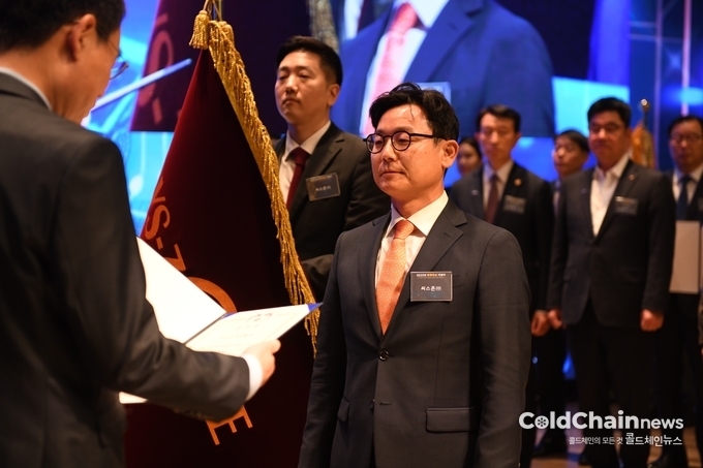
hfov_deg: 28.8
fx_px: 1367
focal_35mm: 70
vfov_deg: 19.4
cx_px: 352
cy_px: 234
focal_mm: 70
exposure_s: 1/160
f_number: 2.8
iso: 800
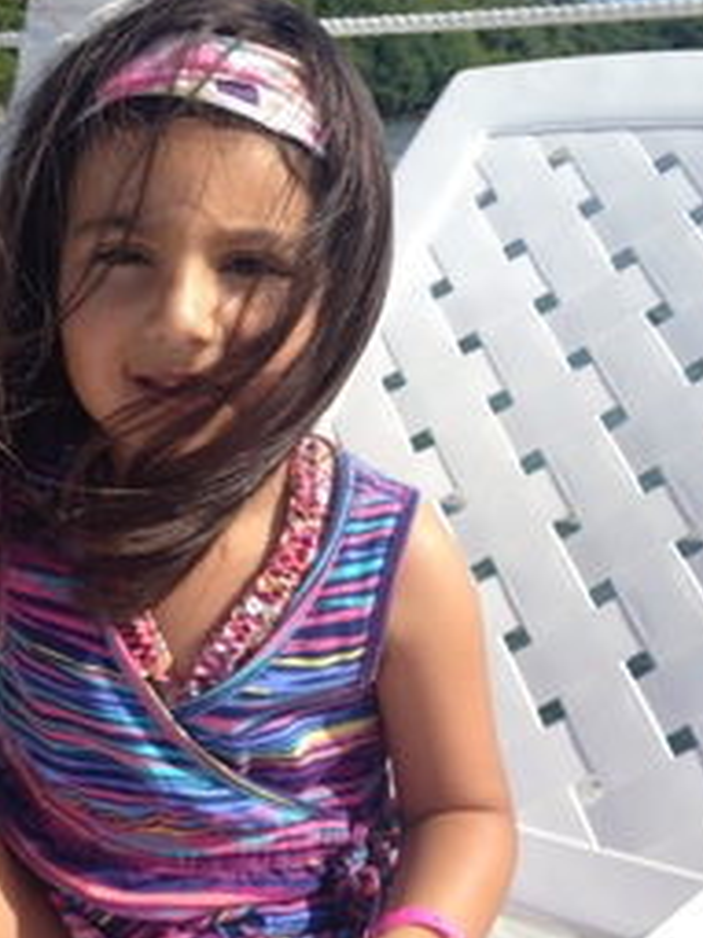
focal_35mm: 66
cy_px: 533
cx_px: 247
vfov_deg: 29.4
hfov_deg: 22.2
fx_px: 1789
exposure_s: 1/1416
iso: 64
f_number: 2.4
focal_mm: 4.28
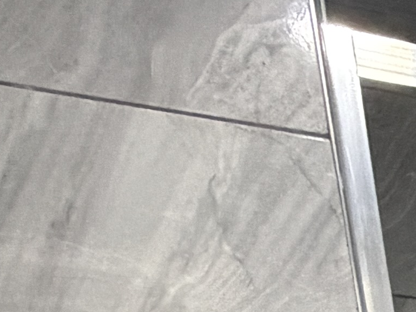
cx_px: 1062
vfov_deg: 10.1
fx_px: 1250
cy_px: 965
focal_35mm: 104
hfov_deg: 13.0
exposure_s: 1/100
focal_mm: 2.22
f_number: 2.2
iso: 320
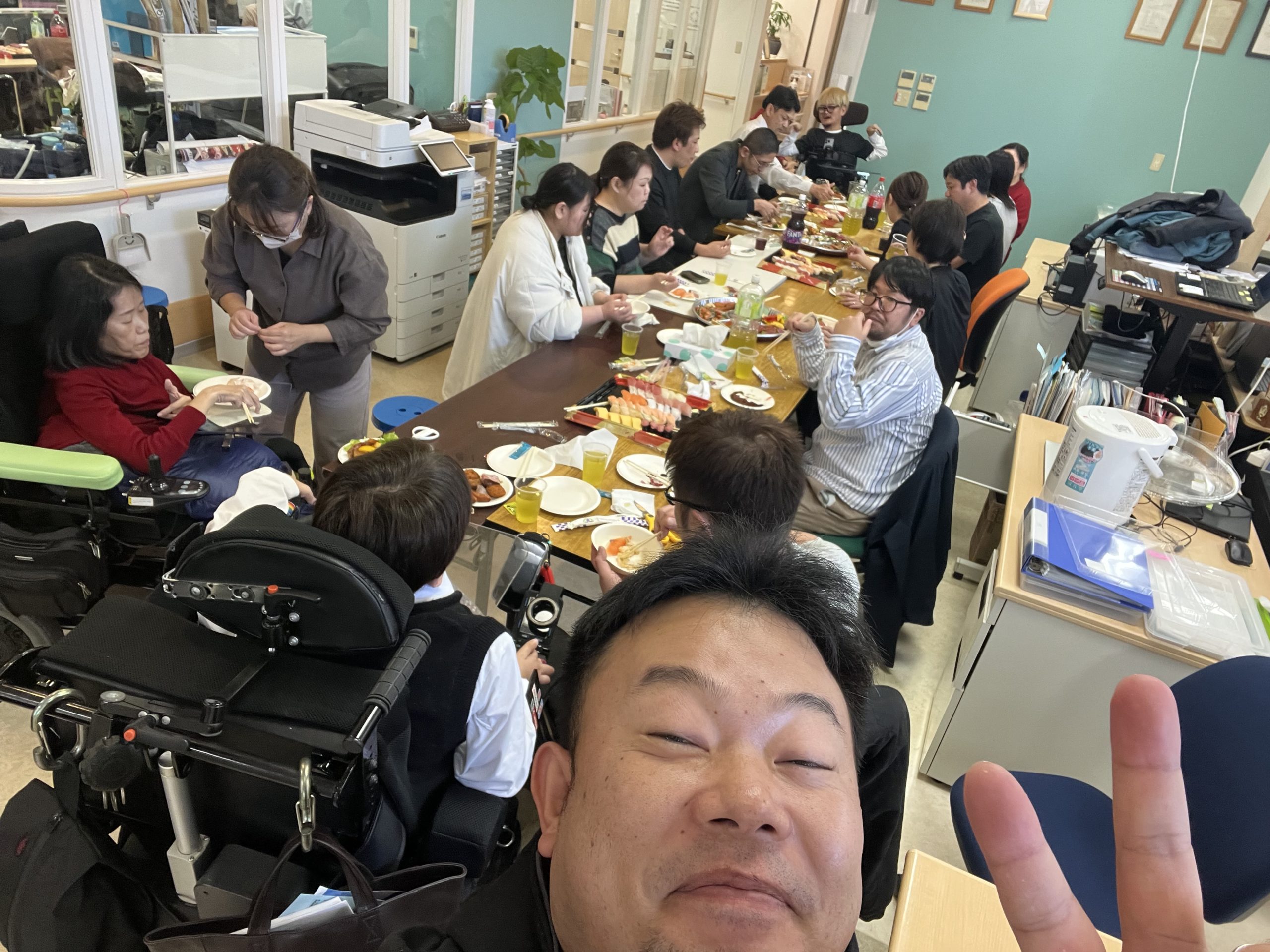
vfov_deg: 58.9
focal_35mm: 23
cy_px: 476
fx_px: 844
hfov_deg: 73.9
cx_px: 635
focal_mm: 2.71
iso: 160
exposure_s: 1/60
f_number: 2.2
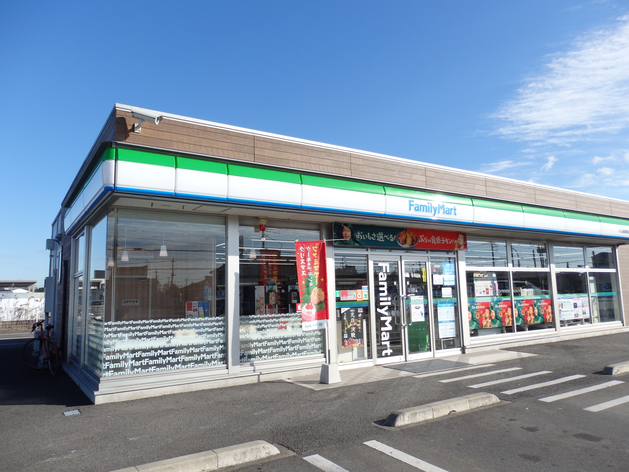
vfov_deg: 54.9
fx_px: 454
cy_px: 236
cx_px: 314
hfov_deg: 69.4
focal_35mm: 25
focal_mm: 4.5
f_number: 8.7
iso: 100
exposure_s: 1/160
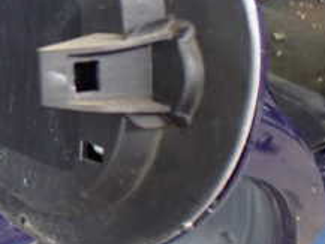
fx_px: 780
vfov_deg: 17.5
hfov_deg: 21.1
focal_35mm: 83
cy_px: 22
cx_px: -114
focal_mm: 5.4
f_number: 2.3
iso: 800
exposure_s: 1/40
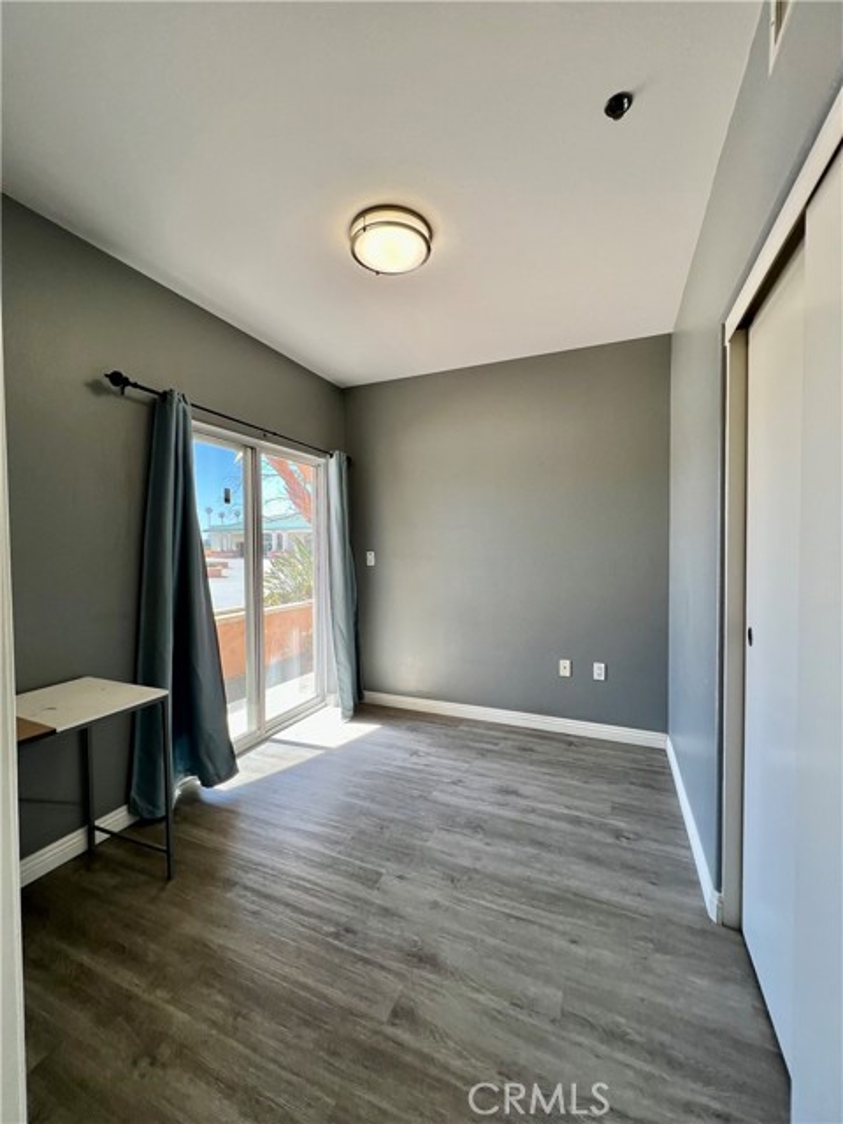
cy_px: 562
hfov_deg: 89.9
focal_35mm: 13
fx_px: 422
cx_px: 422
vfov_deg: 106.2
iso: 32
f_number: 1.8
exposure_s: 1/126
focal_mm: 1.57
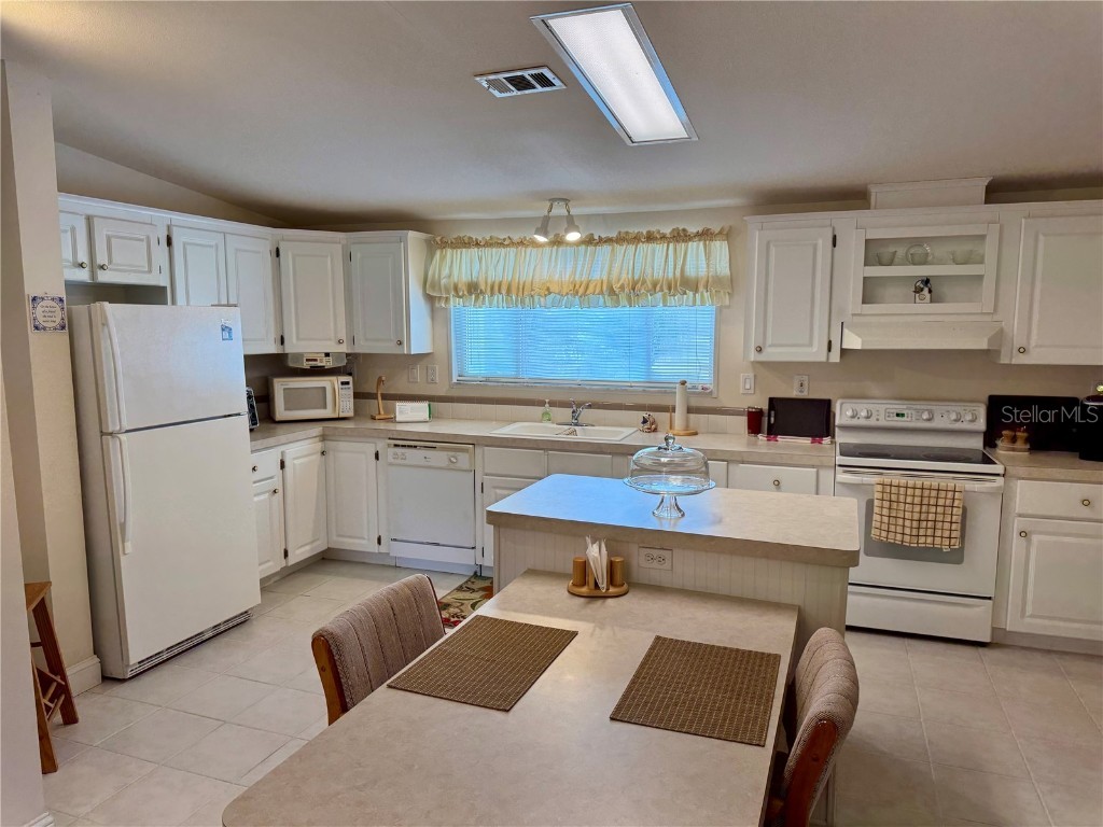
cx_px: 552
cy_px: 414
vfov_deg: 56.8
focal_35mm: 24
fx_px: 765
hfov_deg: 71.6
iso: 100
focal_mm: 6.76
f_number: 1.78
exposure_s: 1/120
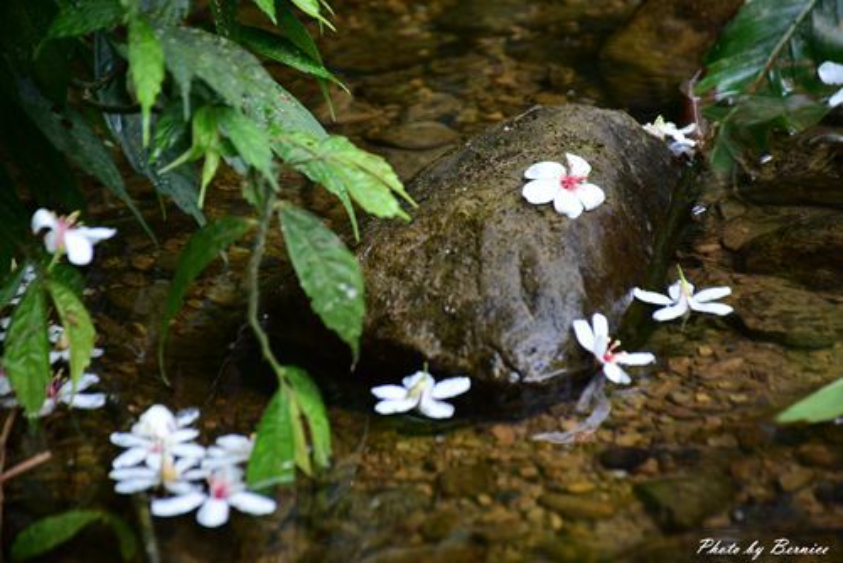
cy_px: 282
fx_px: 4569
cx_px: 422
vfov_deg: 7.1
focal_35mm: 195
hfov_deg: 10.5
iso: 500
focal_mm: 130
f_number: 5.6
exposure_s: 1/200
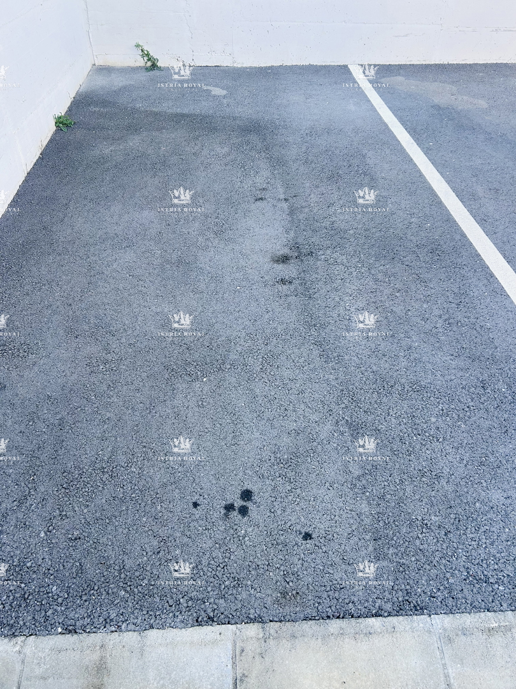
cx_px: 258
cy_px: 344
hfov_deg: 53.1
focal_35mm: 26
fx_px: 517
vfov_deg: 67.3
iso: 50
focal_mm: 5.7
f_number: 1.5
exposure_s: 1/361
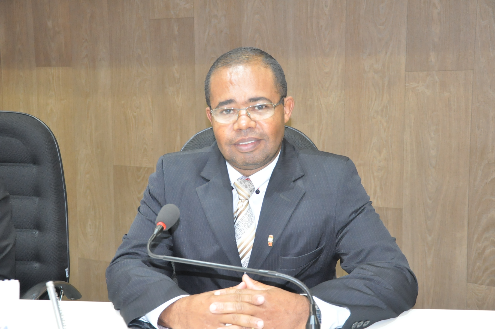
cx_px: 248
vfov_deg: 25.7
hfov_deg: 37.9
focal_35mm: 52
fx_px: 721
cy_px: 164
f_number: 5
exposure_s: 1/60
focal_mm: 35
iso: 2000
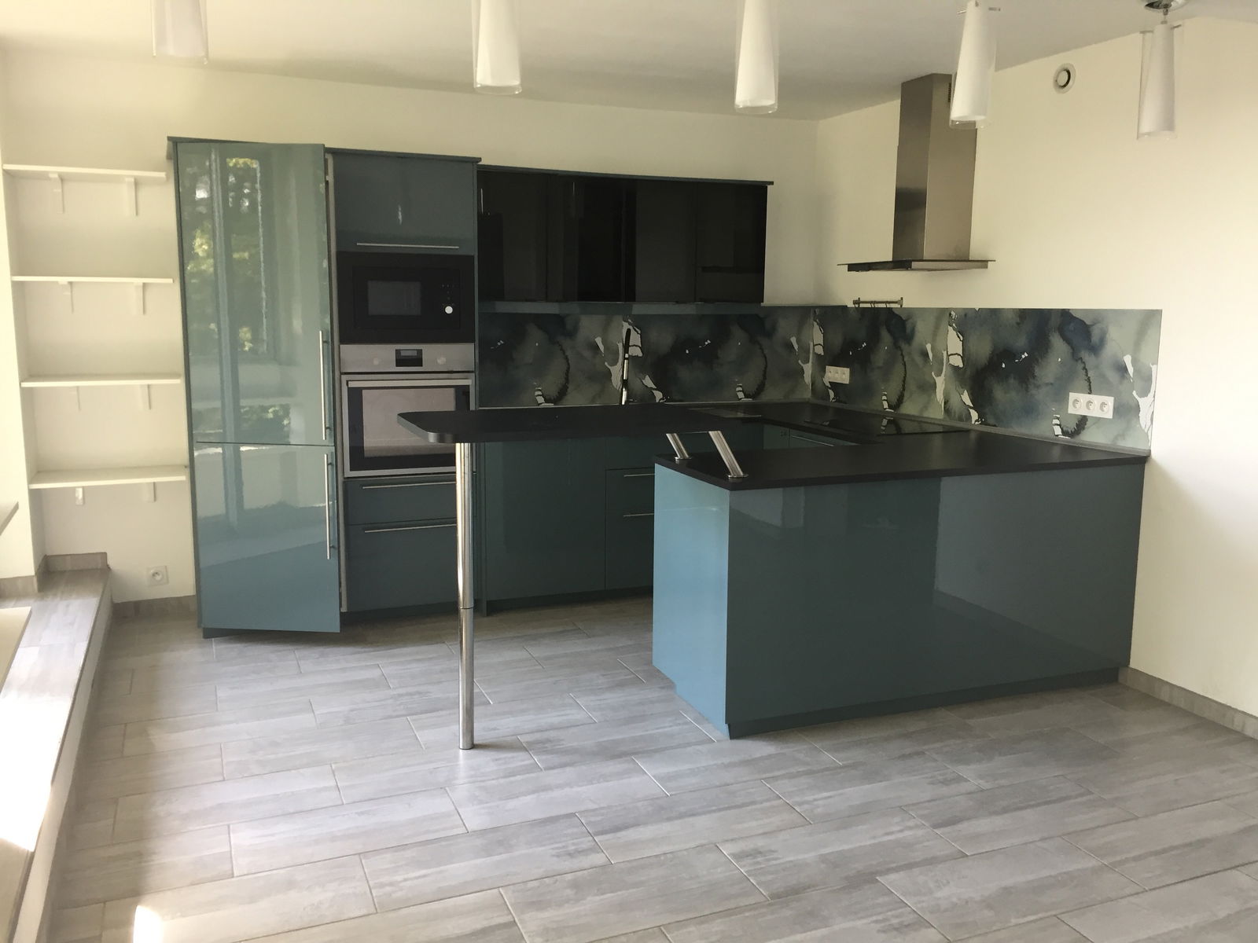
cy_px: 472
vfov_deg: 48.2
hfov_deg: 61.7
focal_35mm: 29
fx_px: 1054
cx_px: 629
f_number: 2.2
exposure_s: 1/33
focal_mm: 4.15
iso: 80
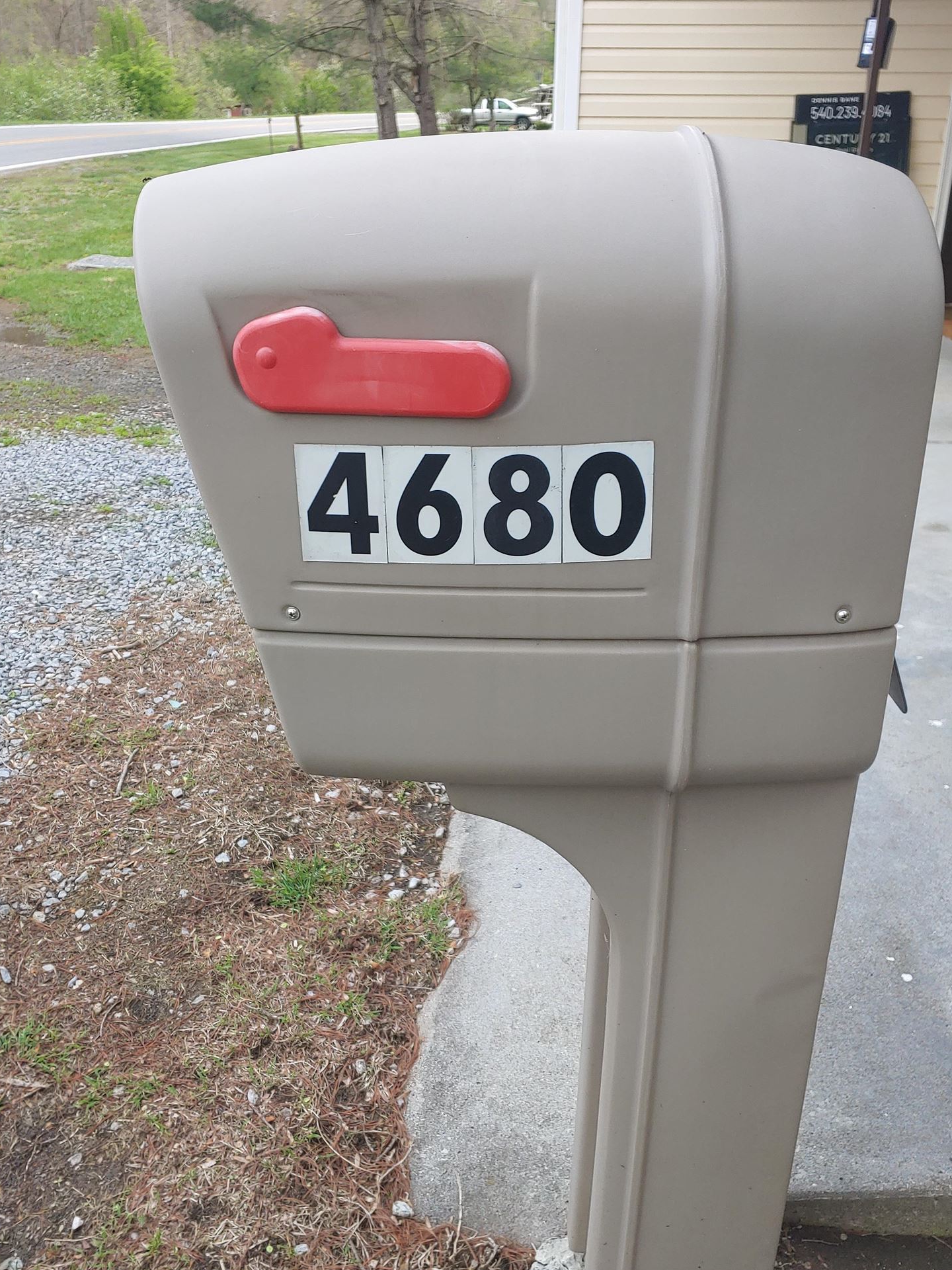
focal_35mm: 30
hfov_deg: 46.8
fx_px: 1100
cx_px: 456
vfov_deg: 60.0
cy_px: 634
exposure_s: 1/149
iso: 50
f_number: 1.5
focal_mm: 4.23
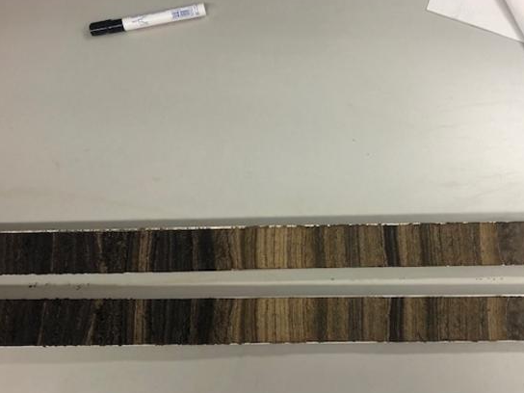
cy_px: 228
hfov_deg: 51.1
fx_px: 545
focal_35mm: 36
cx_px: 304
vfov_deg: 39.6
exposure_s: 1/33
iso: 32
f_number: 1.8
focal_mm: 3.99
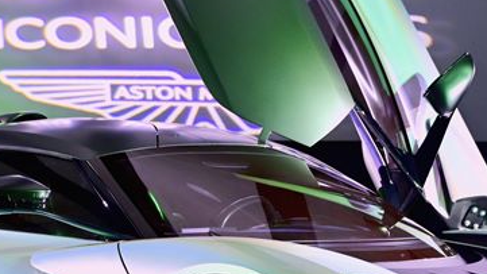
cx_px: 220
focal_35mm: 107
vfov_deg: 11.3
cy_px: 233
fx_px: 1382
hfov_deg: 20.0
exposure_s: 1/125
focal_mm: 36
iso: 800
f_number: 3.2
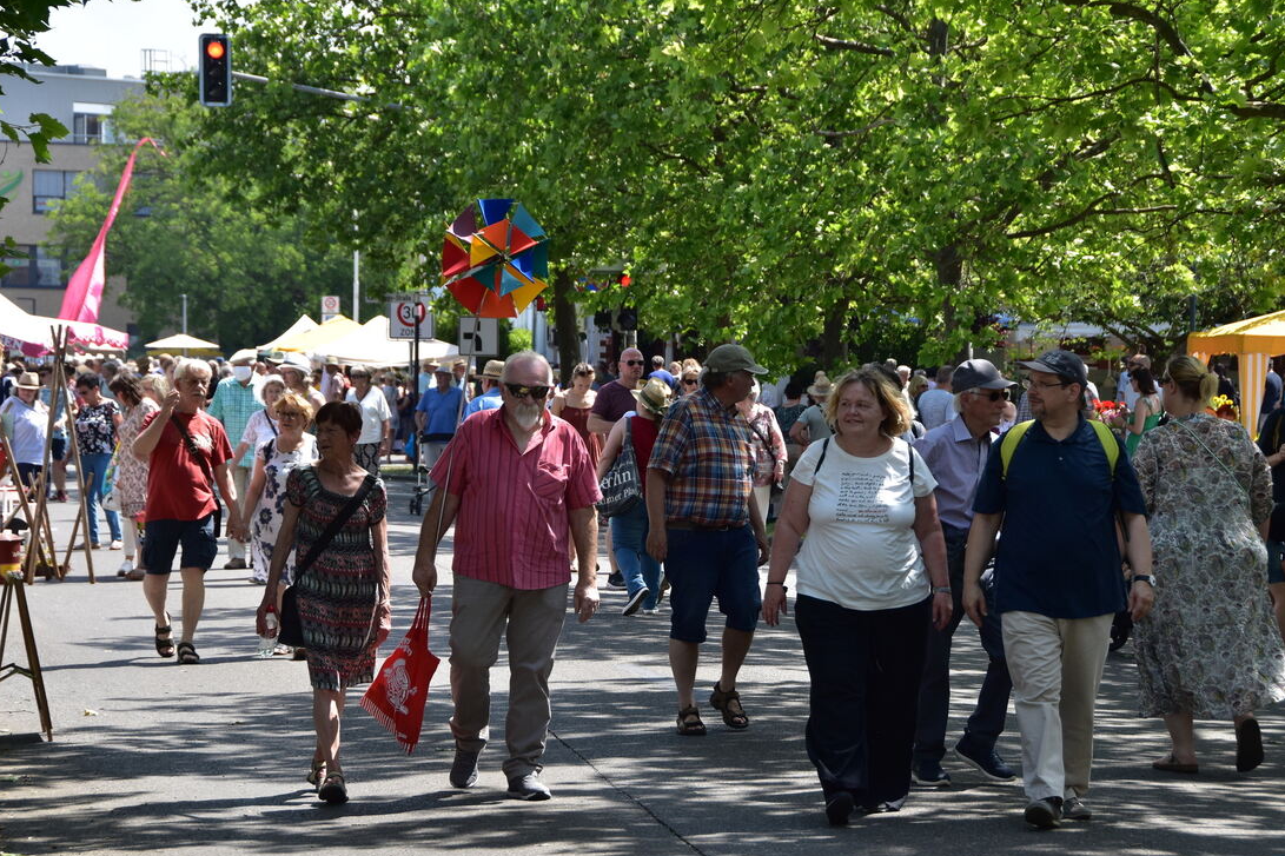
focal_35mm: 132
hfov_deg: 15.5
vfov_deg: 10.4
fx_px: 4711
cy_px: 457
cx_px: 660
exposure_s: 1/640
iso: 320
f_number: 6.3
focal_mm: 80
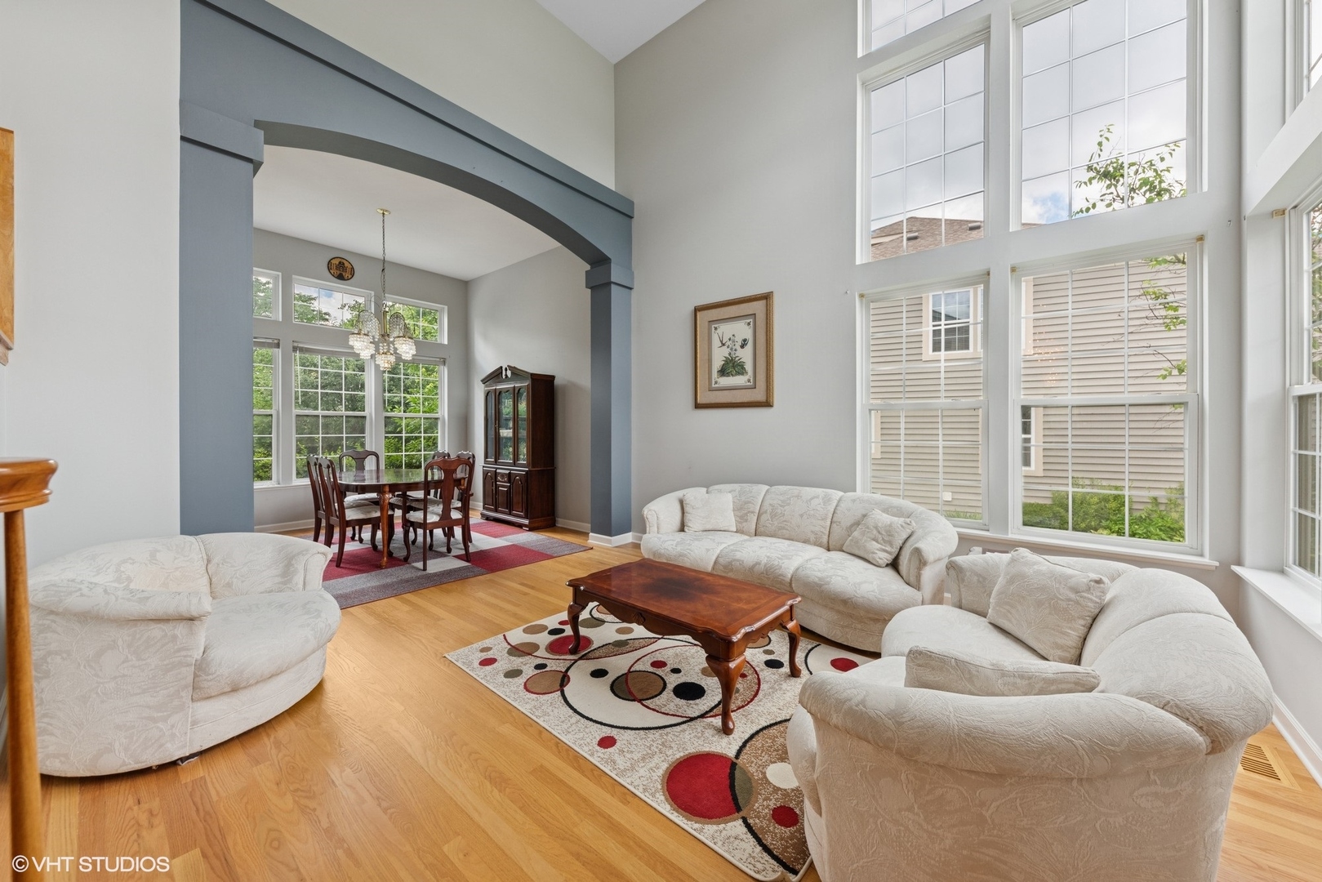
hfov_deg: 112.6
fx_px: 441
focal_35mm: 12
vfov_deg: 90.0
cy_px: 441
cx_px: 661
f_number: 9
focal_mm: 12
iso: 320
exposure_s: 1/60
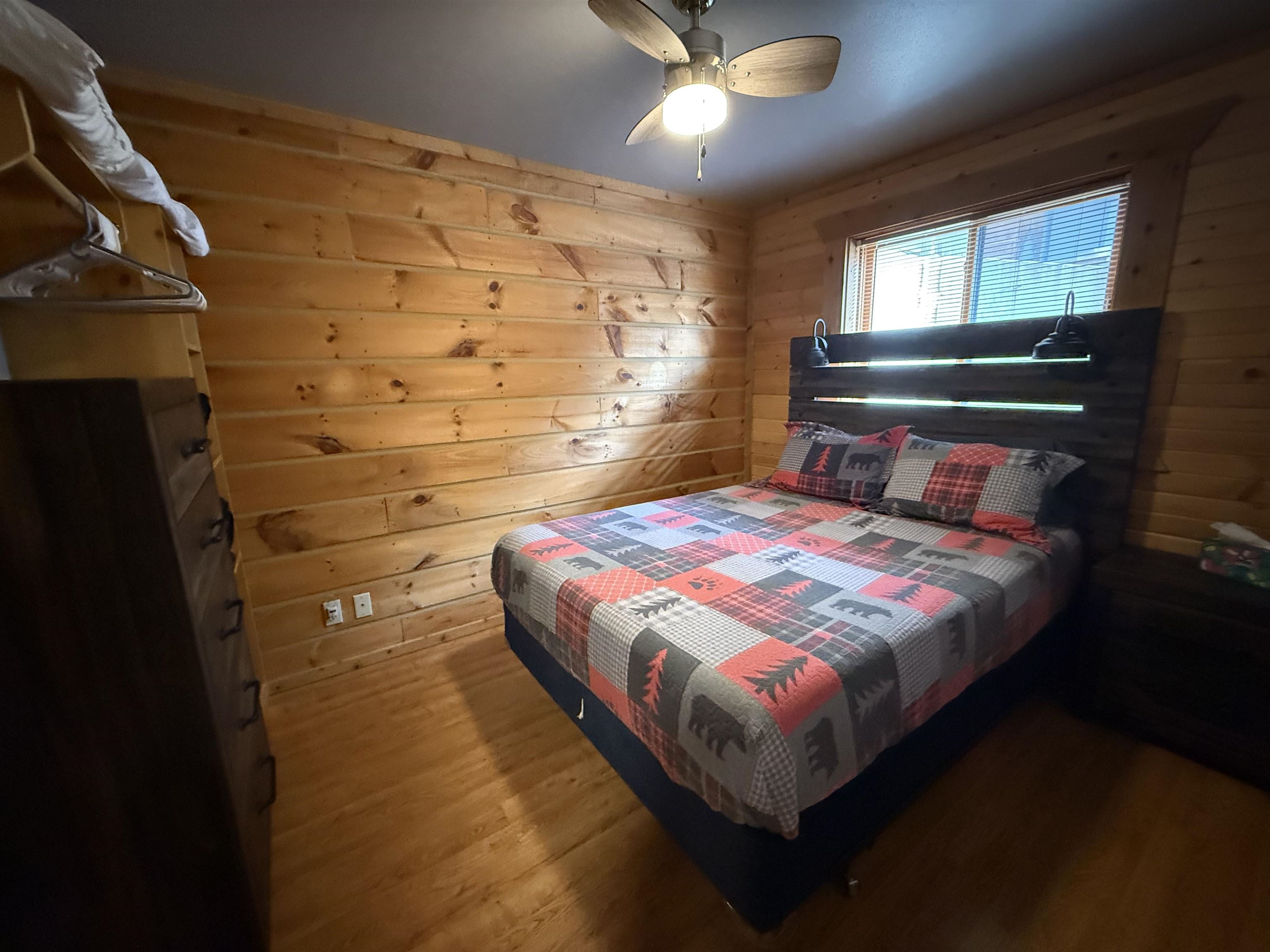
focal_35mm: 14
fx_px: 514
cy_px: 476
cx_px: 635
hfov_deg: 102.1
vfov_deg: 85.7
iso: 1250
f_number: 2.2
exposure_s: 1/60
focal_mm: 2.22
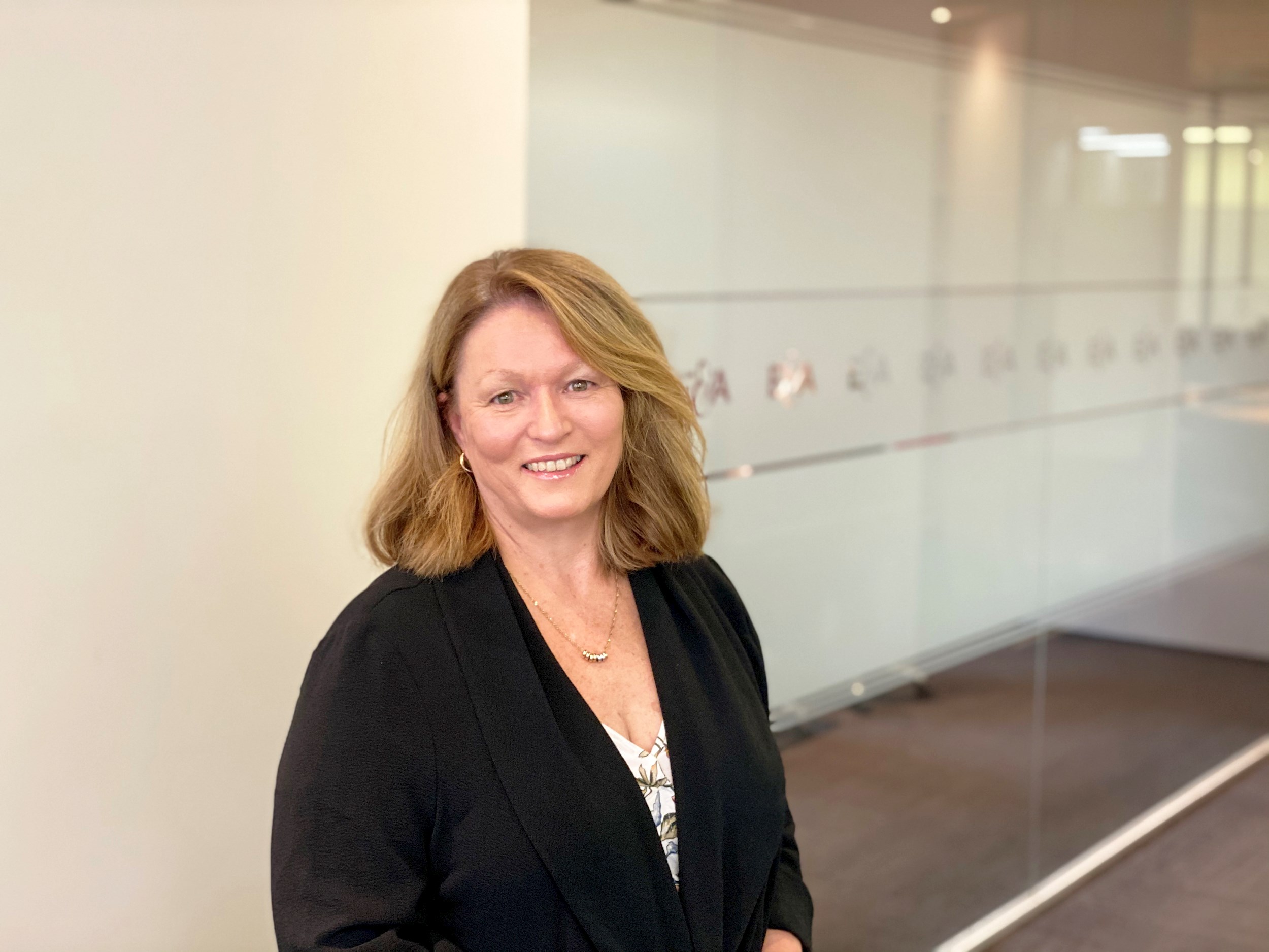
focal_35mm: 52
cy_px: 476
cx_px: 634
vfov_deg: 28.0
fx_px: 1906
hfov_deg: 36.8
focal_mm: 6
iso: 200
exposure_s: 1/33
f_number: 2
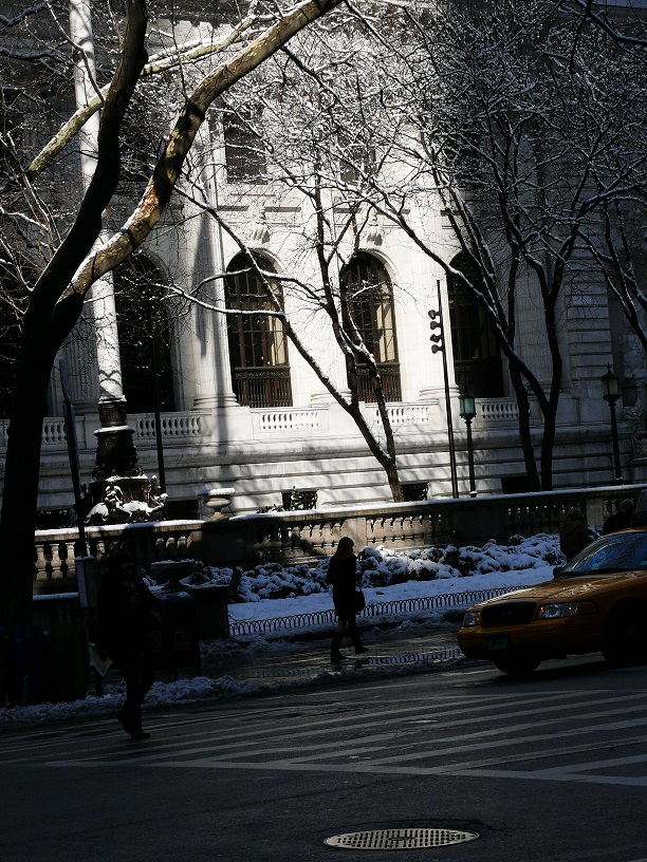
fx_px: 2667
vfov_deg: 18.4
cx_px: 324
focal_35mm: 107
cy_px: 431
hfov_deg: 13.8
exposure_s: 1/500
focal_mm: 20.4
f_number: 5.6
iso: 100
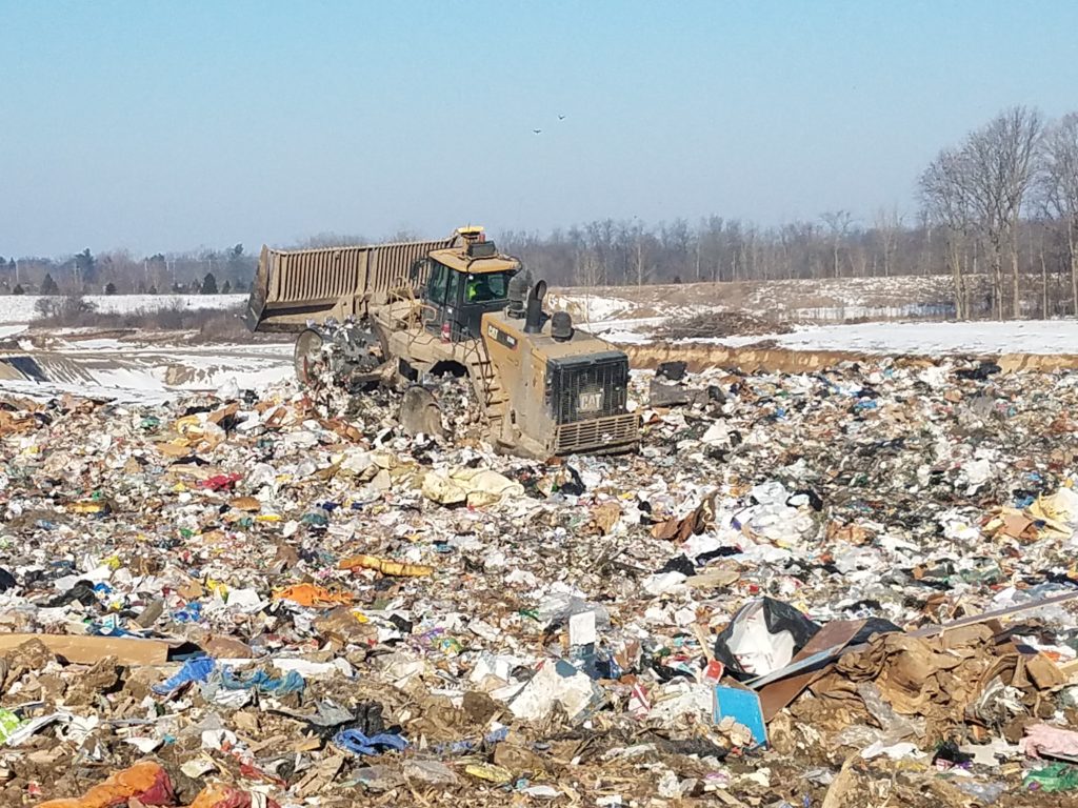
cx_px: 539
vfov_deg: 53.1
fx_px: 810
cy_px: 404
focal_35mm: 26
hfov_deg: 67.3
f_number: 1.7
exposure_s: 1/2872
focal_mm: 4.2
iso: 40
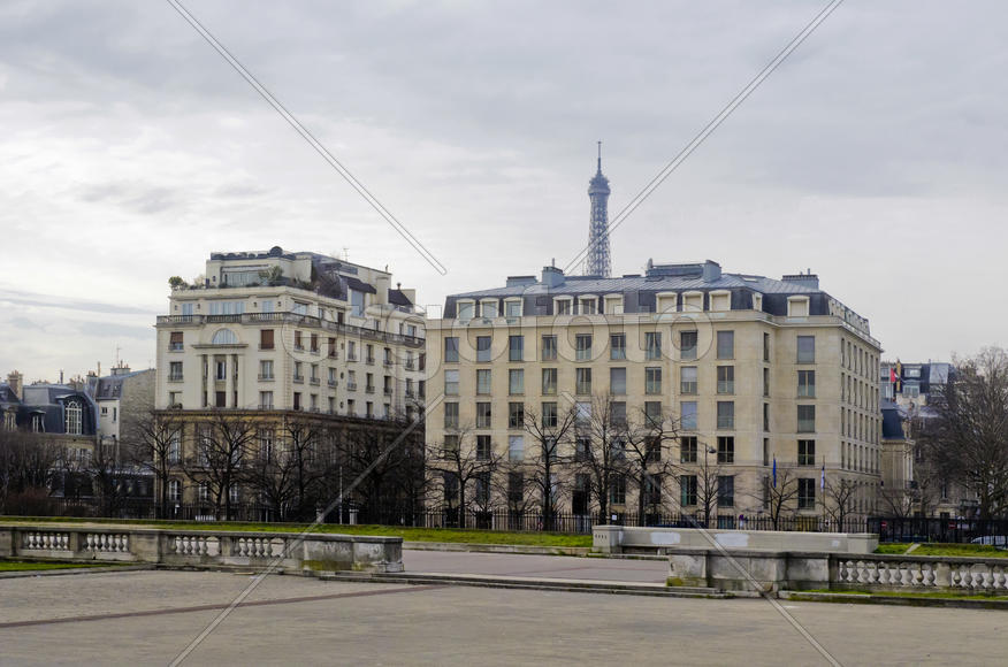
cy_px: 334
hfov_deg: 33.5
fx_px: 1676
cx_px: 504
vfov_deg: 22.5
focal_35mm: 60
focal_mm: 40
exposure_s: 1/750
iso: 1600
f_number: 6.7
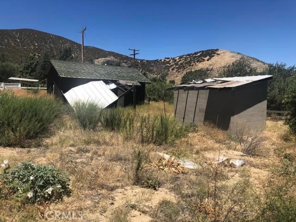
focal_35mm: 28
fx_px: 239
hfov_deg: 63.4
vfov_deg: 49.7
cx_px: 148
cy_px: 111
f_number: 1.8
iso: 20
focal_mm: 4
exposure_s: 1/1919
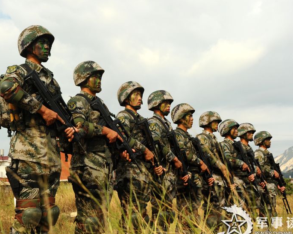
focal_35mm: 64
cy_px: 120
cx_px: 126
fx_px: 555
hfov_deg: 29.6
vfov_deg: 23.8
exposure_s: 1/2000
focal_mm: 52
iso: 1000
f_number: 8
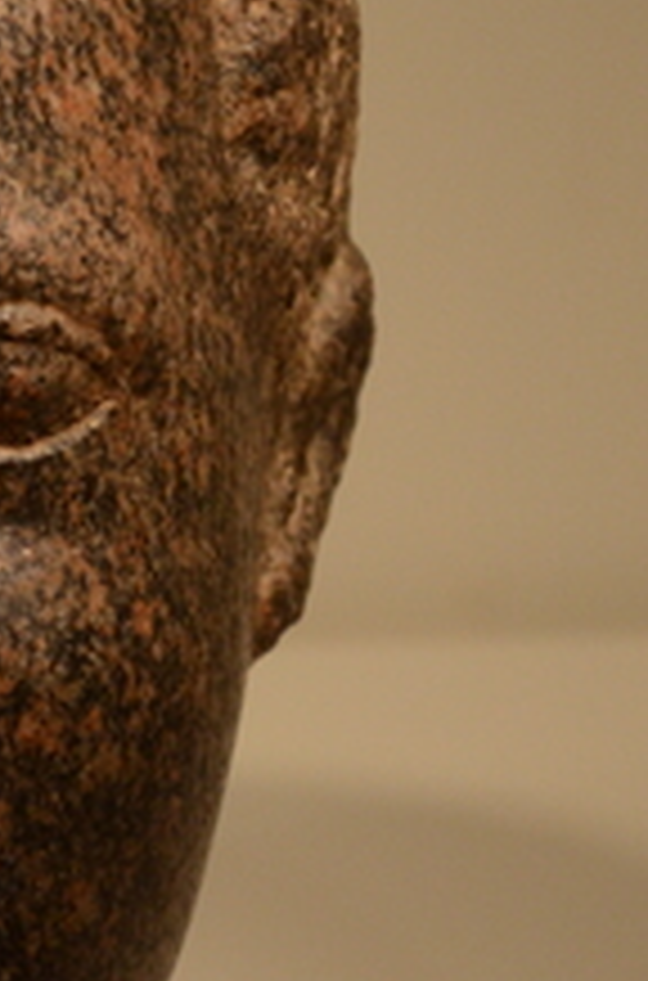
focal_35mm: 238
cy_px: 468
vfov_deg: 8.7
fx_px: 6467
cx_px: -306
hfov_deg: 5.7
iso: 1000
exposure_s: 1/200
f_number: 7.1
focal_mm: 52
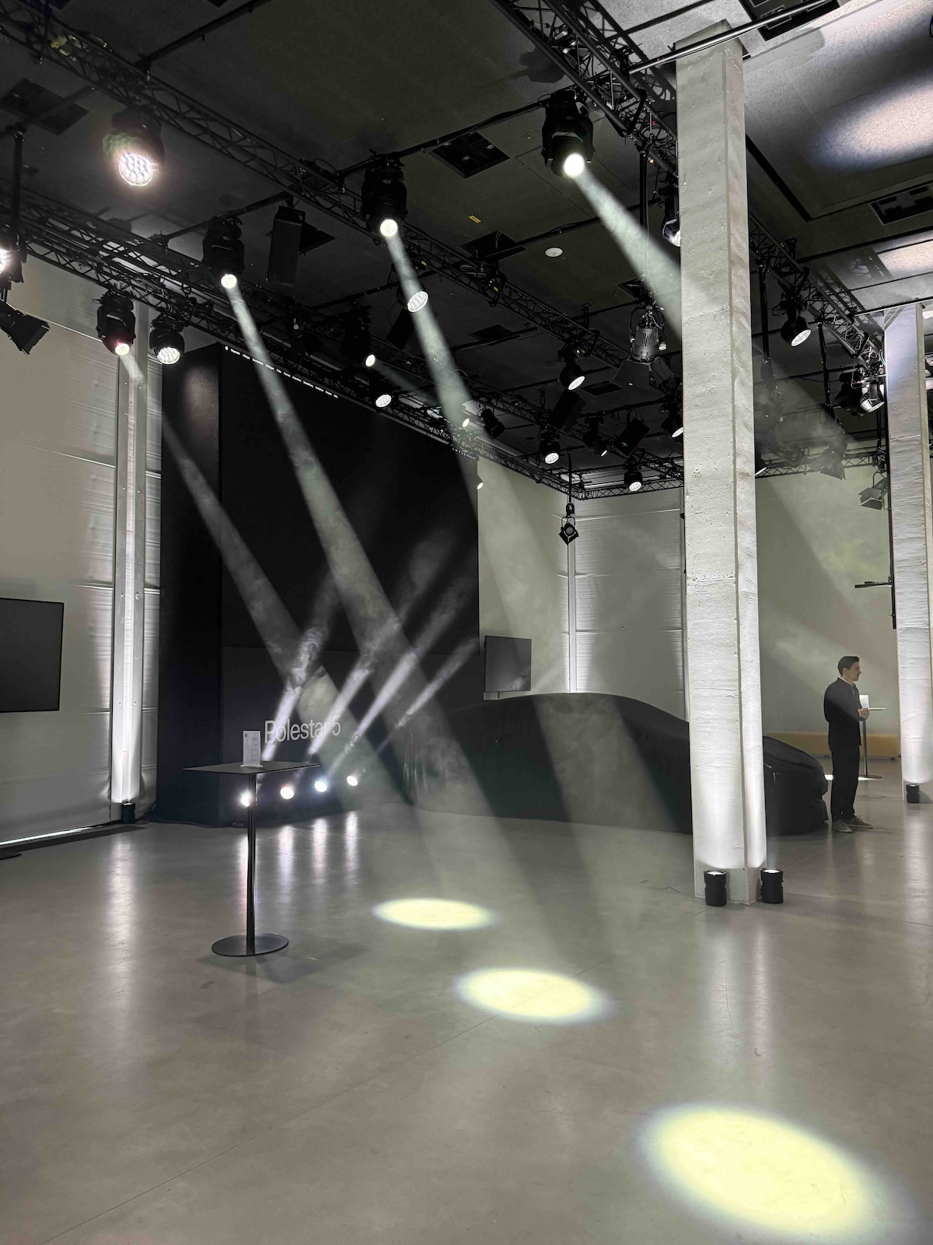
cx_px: 466
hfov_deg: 56.8
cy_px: 622
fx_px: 862
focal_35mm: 24
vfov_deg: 71.6
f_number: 1.78
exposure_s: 1/60
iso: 400
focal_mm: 6.76
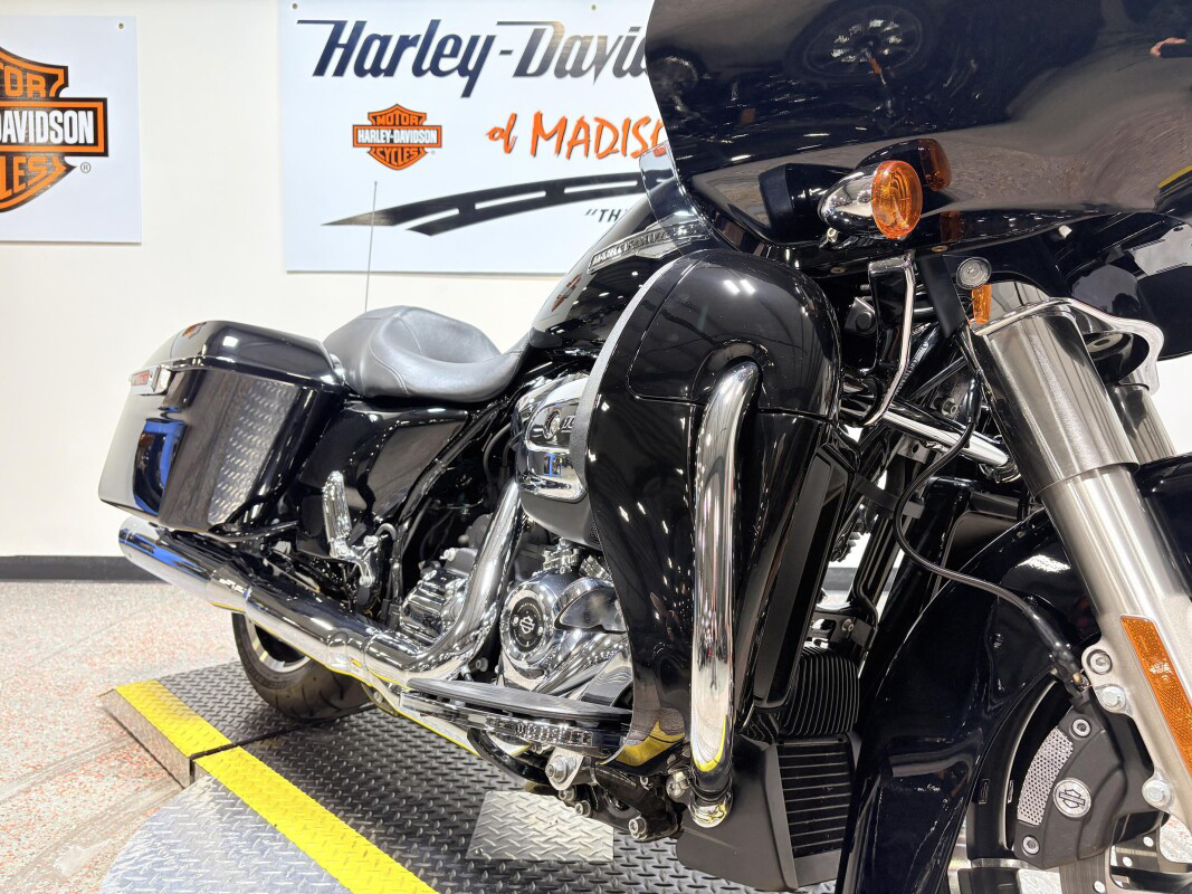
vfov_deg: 53.1
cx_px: 596
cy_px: 447
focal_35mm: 26
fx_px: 895
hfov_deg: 67.3
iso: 100
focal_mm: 5.96
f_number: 1.6
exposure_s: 1/120
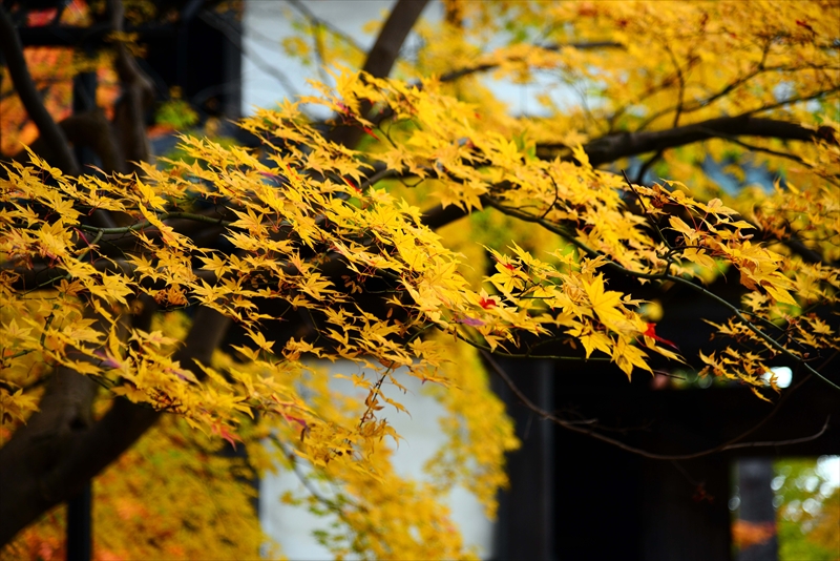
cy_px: 280
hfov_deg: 17.1
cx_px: 420
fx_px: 2801
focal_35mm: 120
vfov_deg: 11.4
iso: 800
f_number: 4
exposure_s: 1/400
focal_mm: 120
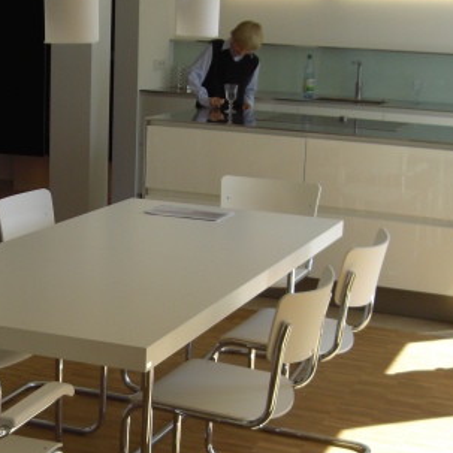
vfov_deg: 22.1
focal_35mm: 78
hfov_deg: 21.9
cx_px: 91
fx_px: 1155
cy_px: 301
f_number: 2.7
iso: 64
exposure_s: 1/200
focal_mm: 6.2
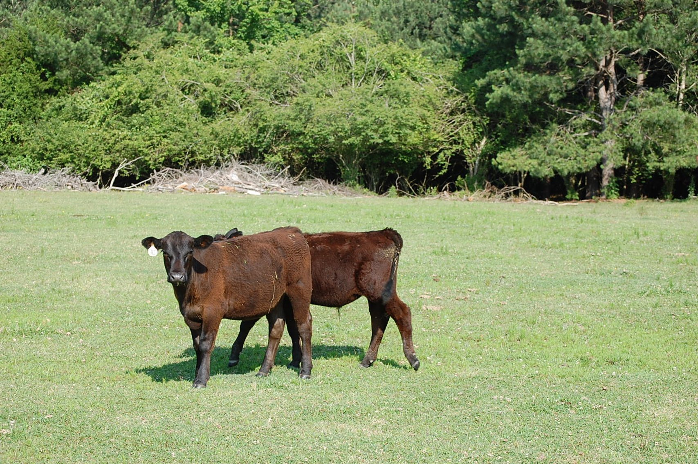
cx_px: 349
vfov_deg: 16.5
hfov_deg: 24.6
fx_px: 1598
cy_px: 232
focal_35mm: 82
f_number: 8
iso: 200
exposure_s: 1/250
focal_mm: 55
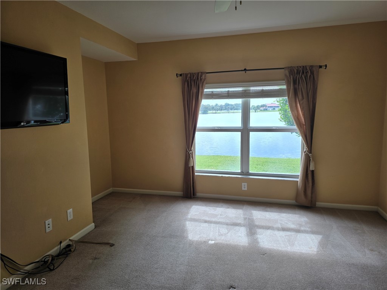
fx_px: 257
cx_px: 194
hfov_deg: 73.9
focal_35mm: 23
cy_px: 145
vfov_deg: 58.9
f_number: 1.7
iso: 16
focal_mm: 6.3
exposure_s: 1/180
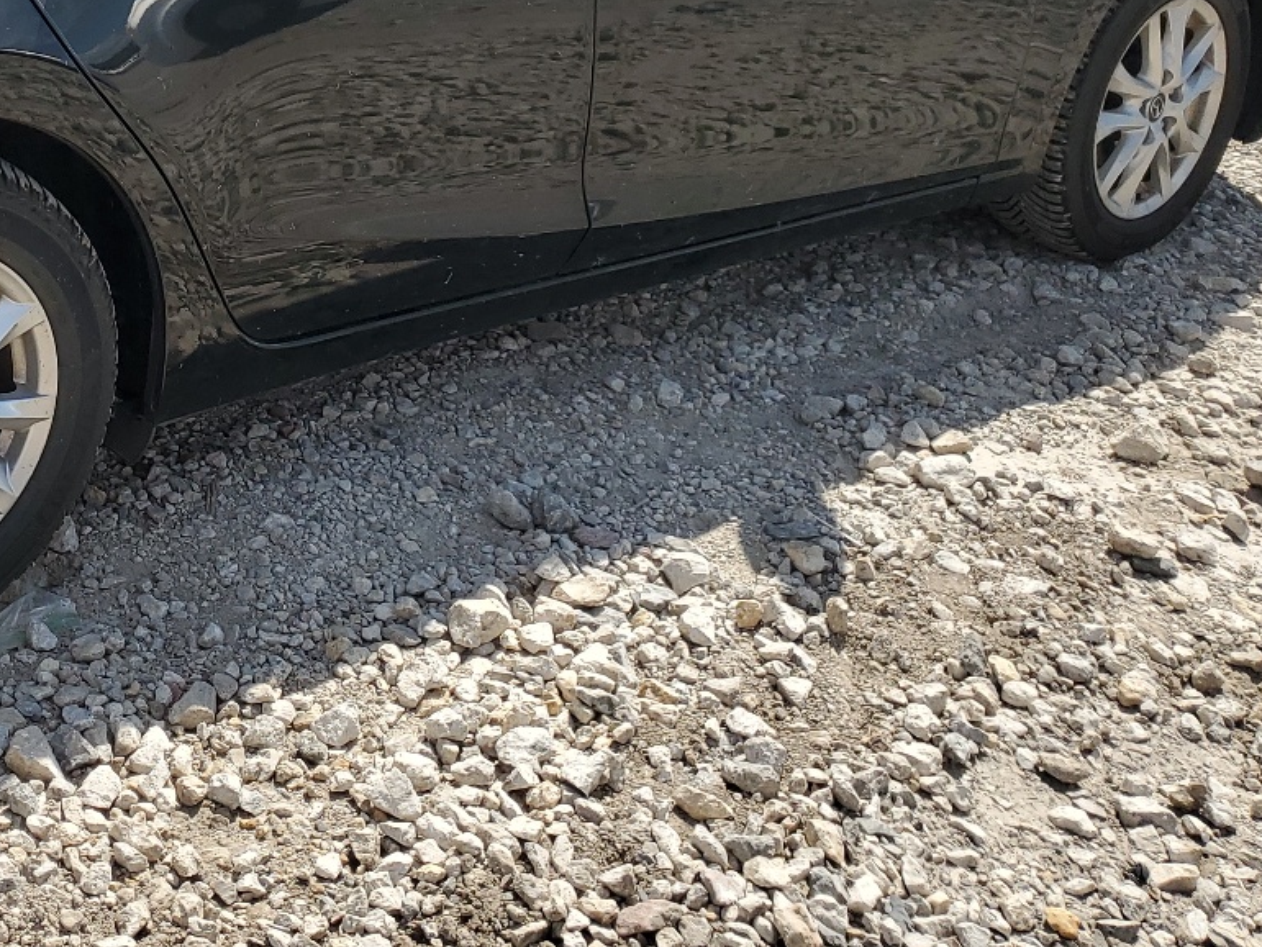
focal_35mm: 54
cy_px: 33
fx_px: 1969
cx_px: 125
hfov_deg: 33.6
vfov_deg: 25.9
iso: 50
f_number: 1.5
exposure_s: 1/3333
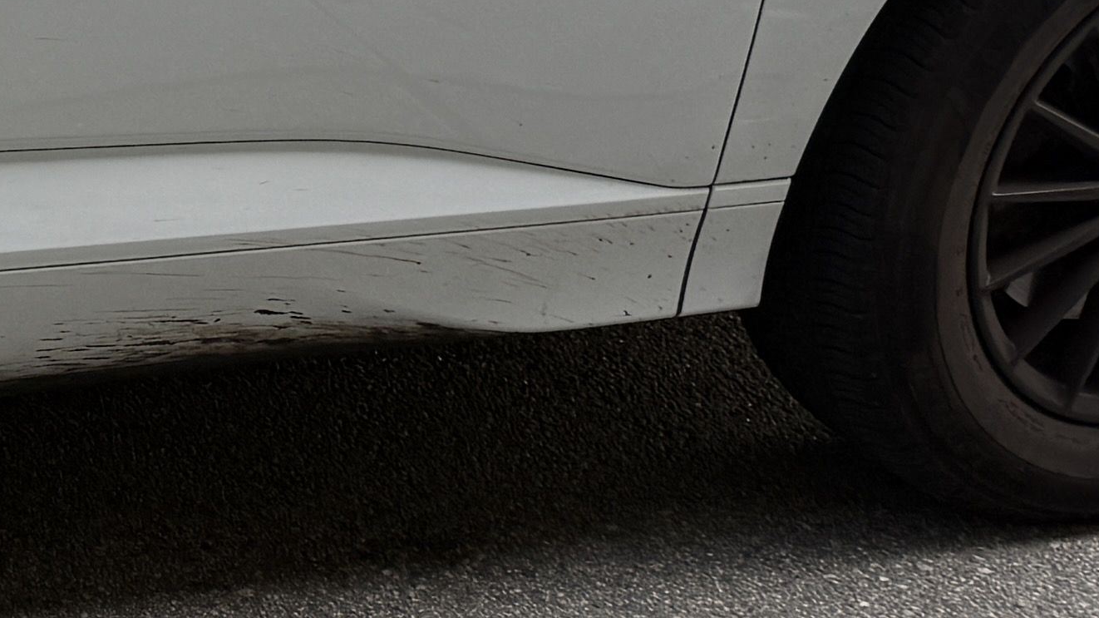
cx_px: -572
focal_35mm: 113
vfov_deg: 10.3
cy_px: -382
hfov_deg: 17.1
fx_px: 3292
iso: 80
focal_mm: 6.76
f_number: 1.78
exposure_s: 1/555
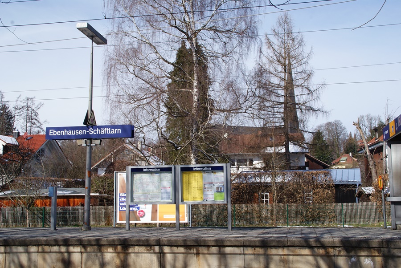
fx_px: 468
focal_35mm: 42
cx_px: 200
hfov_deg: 46.4
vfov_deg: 32.0
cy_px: 134
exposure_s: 1/160
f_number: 14
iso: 200
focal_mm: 28
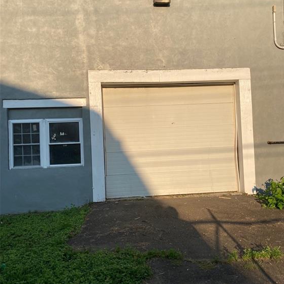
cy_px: 145
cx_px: 146
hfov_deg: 48.4
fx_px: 316
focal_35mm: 34
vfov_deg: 48.4
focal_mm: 3.99
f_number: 1.8
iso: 20
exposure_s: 1/1799
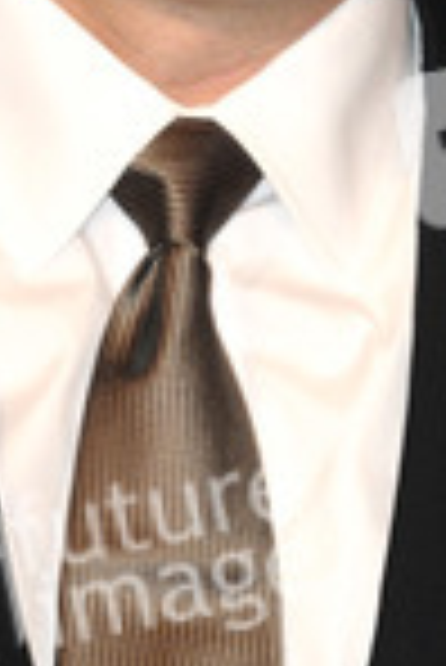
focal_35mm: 709
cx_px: 218
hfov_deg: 1.9
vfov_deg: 2.9
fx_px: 13150
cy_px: -104
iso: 320
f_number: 4.5
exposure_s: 1/200
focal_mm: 175
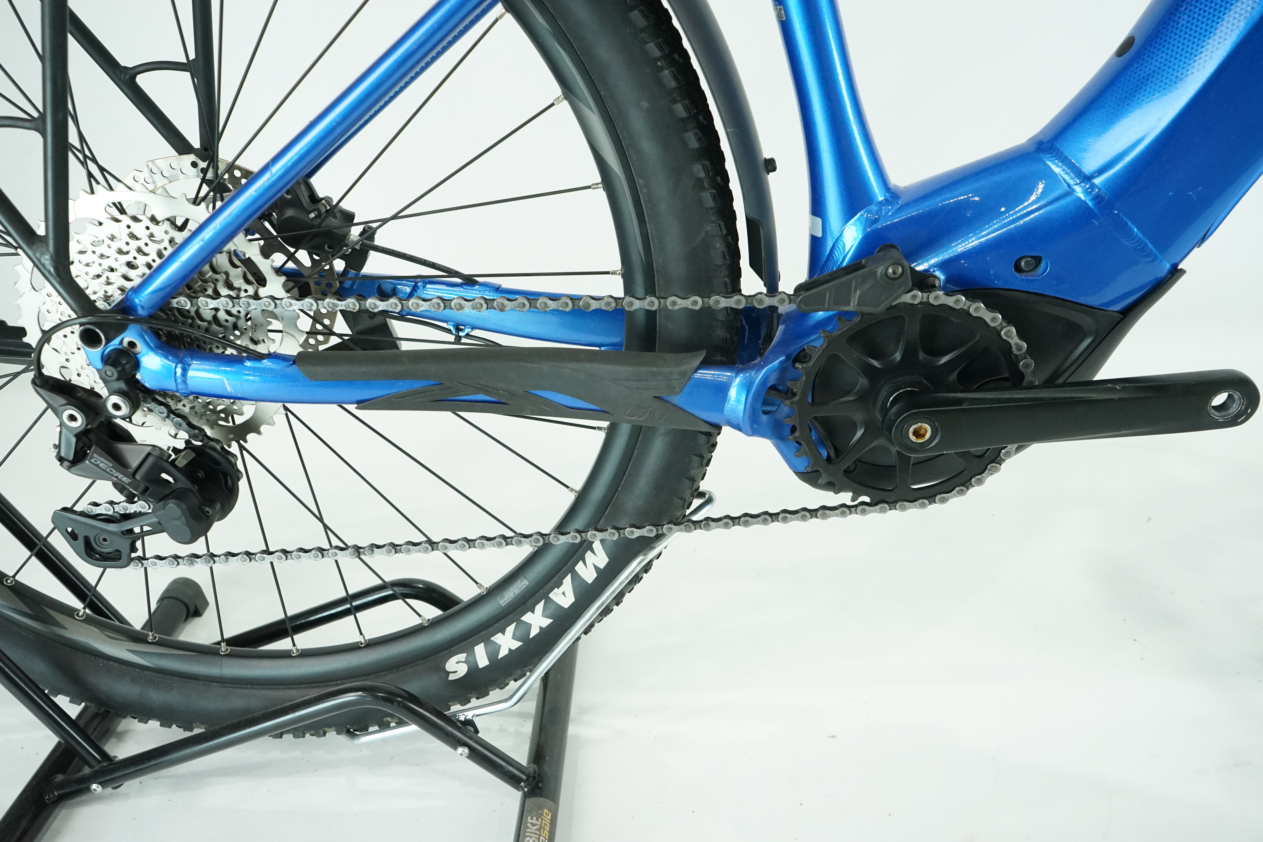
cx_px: 632
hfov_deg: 65.5
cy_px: 421
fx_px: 982
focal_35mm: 28
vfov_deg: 46.4
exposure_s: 1/200
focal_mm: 28
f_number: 7.1
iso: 3200
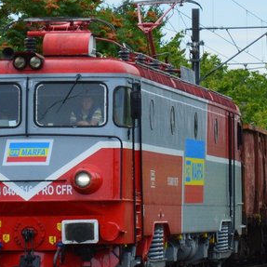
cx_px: 164
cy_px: 145
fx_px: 1484
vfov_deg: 10.3
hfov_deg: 10.3
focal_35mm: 170
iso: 400
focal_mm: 48
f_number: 11
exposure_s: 1/400
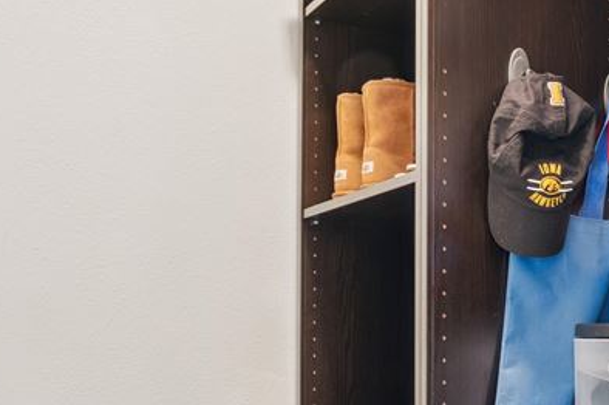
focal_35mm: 52
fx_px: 879
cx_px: 447
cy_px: 335
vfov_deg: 25.4
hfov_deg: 37.4
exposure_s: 3.2
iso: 400
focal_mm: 16
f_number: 10
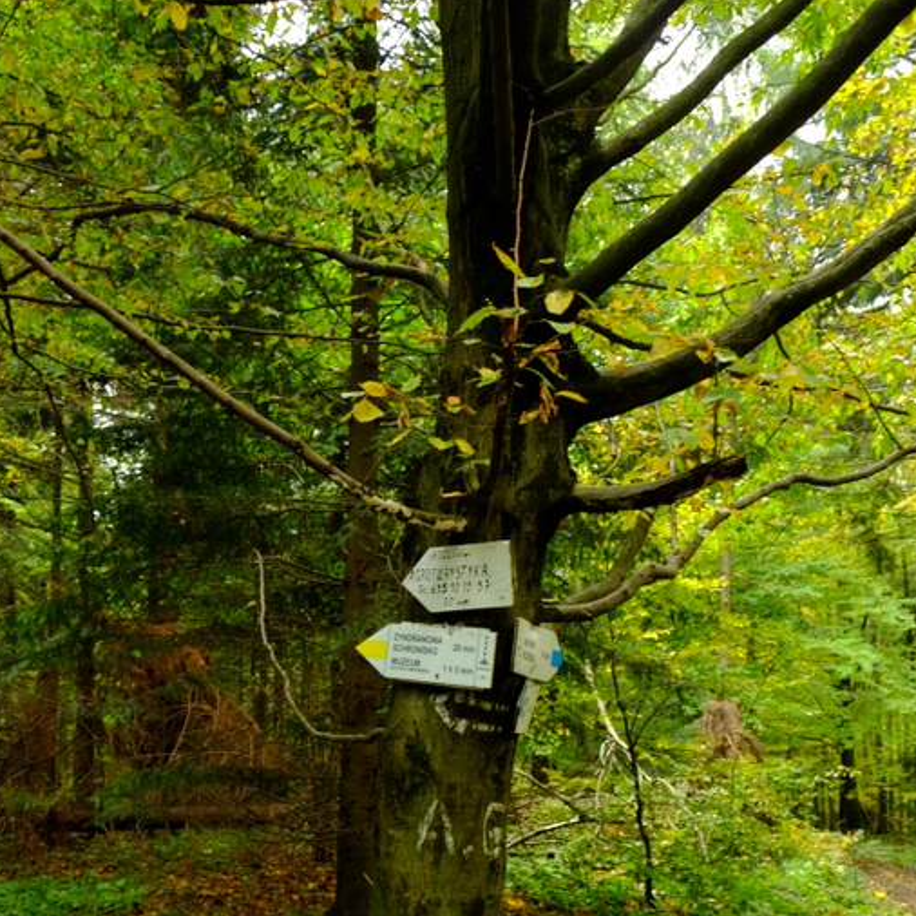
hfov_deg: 42.8
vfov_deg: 41.6
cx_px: 444
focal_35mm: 39
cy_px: 686
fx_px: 1168
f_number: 3.6
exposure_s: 1/13
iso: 200
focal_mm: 19.6
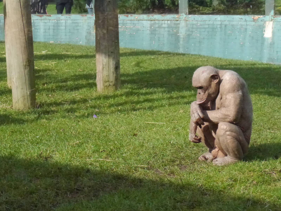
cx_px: 140
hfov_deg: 23.3
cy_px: 106
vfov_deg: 17.6
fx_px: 682
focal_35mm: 84
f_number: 14
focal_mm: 42
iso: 6400
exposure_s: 1/1600
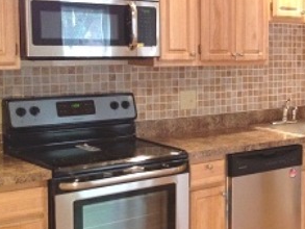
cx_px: 284
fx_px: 670
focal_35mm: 76
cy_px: 109
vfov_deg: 19.4
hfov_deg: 24.8
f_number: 2.4
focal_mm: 4.28
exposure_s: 1/20
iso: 320
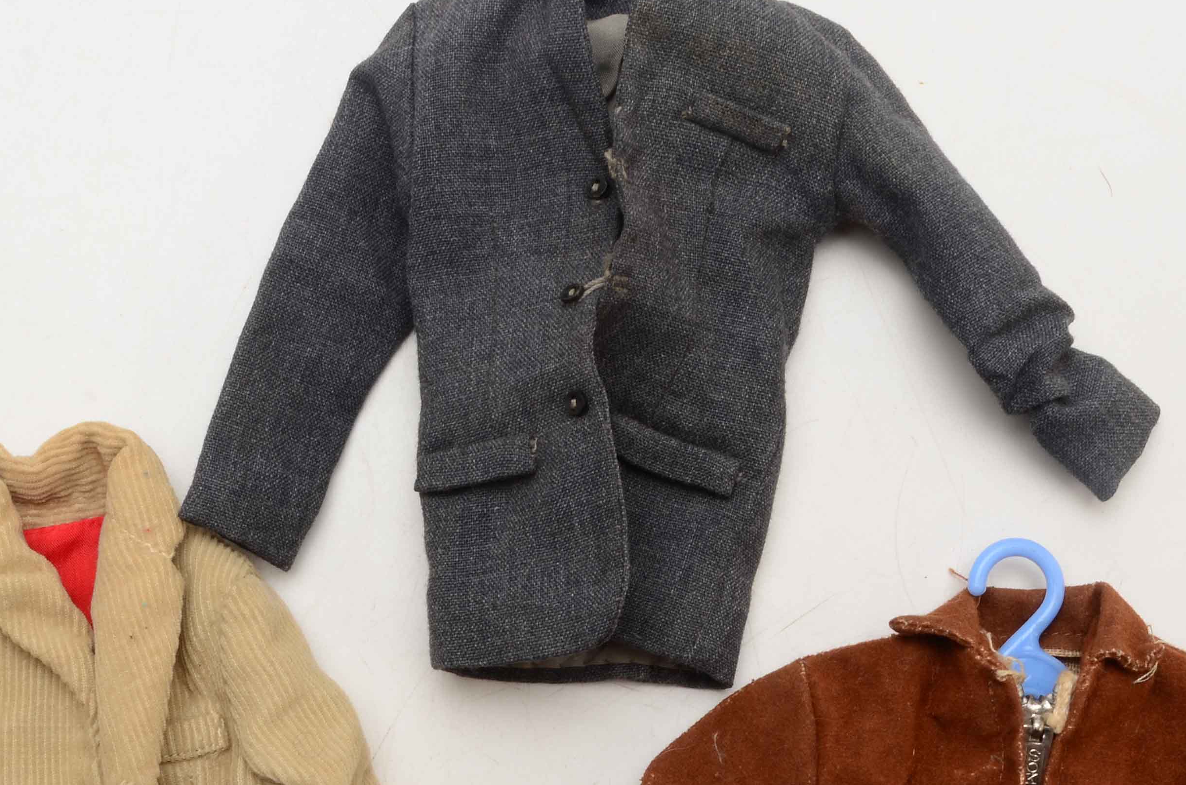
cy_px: 579
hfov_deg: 26.7
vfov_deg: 17.8
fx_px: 2499
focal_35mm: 76
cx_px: 600
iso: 100
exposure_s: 1/160
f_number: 22
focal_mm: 25
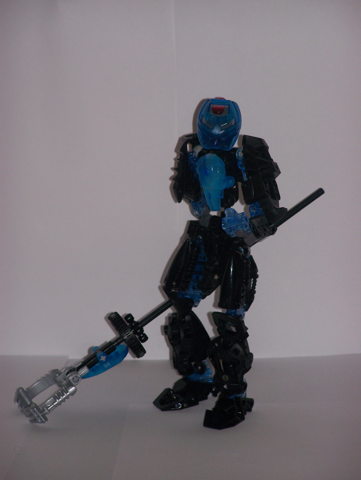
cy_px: 240
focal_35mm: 189
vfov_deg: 10.5
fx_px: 2625
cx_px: 180
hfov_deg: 7.9
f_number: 3.2
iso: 80
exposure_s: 1/160
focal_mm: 31.3
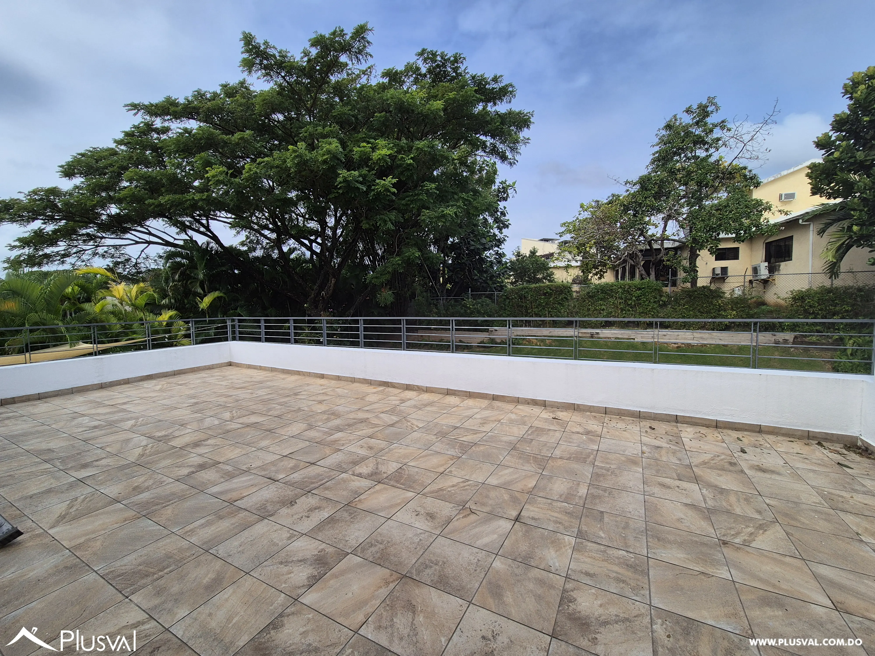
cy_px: 328
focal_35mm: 13
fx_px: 329
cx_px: 438
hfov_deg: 106.2
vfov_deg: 89.9
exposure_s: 1/2028
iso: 50
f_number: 2.2
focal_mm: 2.2
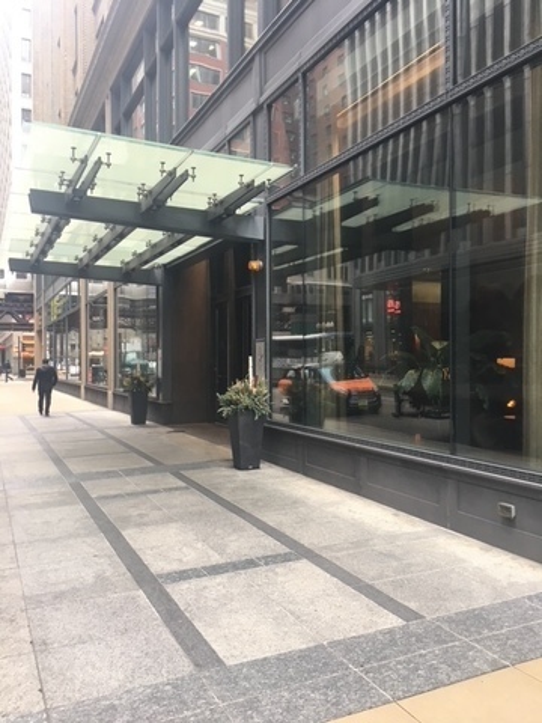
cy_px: 362
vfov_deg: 61.7
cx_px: 271
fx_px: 605
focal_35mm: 29
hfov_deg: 48.2
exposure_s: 1/30
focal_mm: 4.15
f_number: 2.2
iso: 50
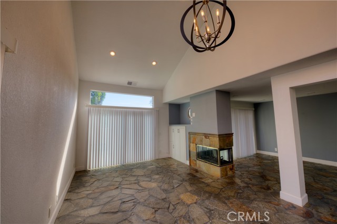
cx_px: 168
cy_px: 112
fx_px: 131
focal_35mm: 14
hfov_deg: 104.3
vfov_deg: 81.1
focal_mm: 14
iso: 64
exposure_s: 1/15
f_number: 8
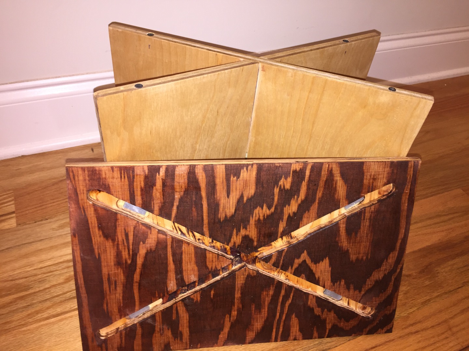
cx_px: 234
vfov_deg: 48.2
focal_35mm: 29
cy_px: 176
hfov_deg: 61.7
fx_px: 393
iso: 50
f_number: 2.2
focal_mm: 4.15
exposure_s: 1/24
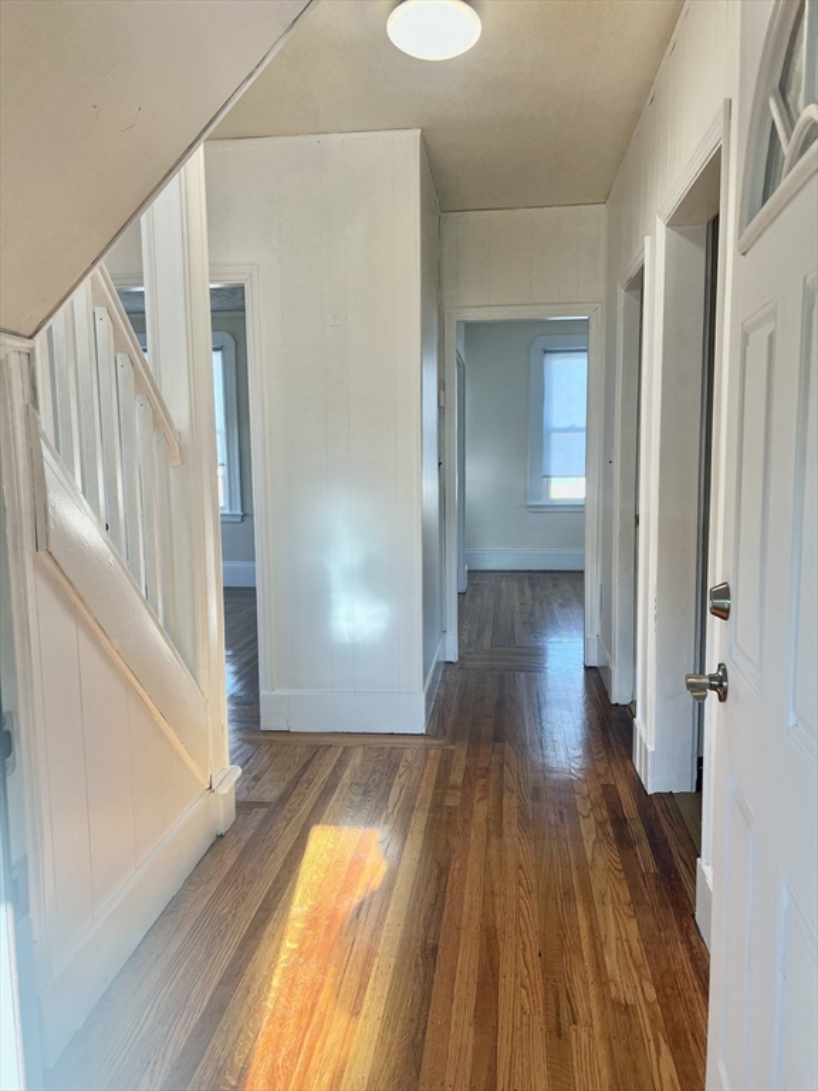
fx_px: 819
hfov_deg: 53.1
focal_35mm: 26
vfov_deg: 67.3
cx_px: 409
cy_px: 546
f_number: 1.5
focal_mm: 5.7
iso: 40
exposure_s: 1/120
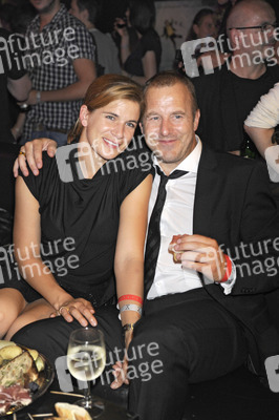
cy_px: 210
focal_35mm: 60
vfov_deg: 33.4
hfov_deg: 22.6
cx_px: 140
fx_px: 699
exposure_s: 1/25
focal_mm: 60
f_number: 4
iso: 1600
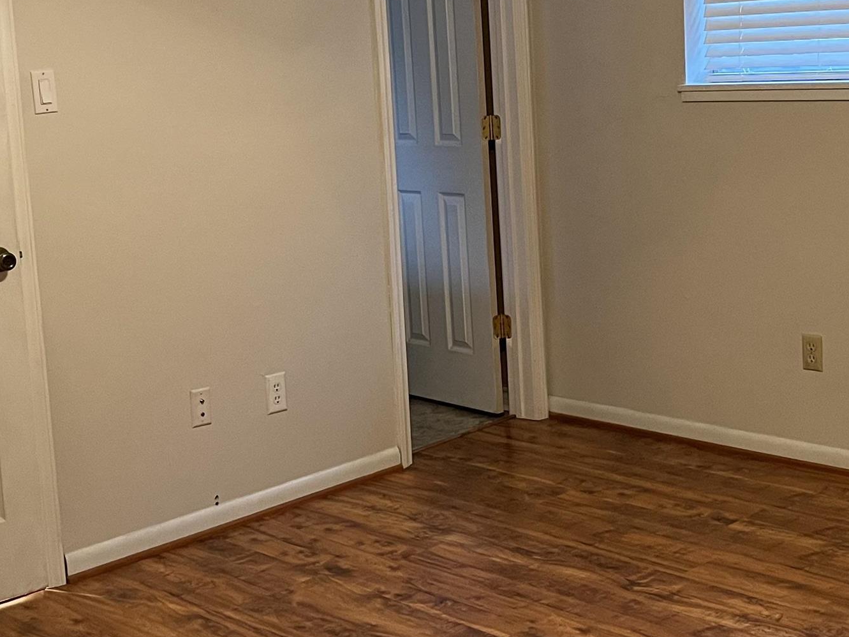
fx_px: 1471
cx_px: 387
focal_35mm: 60
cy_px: 256
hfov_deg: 32.2
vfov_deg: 24.4
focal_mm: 5.1
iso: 400
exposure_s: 1/40
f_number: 1.6
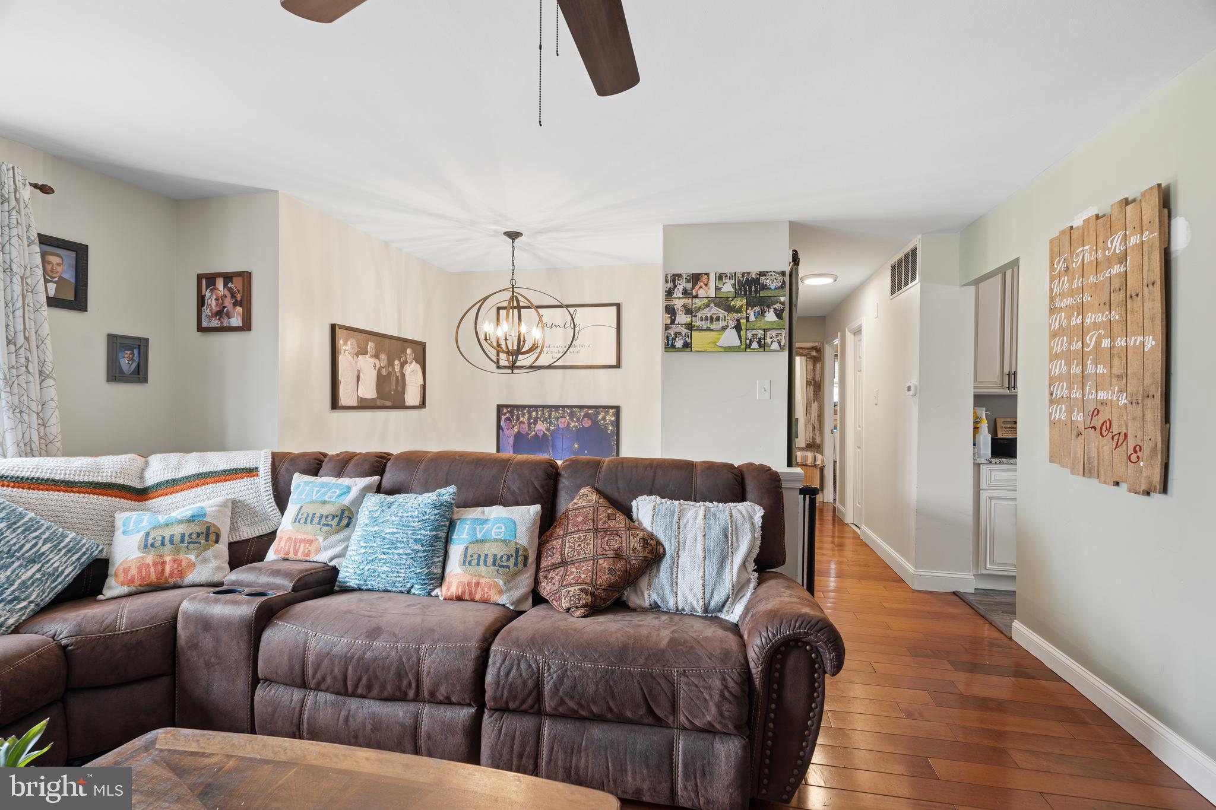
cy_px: 405
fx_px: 557
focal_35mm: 16
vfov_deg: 72.0
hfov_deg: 95.0
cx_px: 608
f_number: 8
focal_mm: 16.5
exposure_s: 1.6
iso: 100
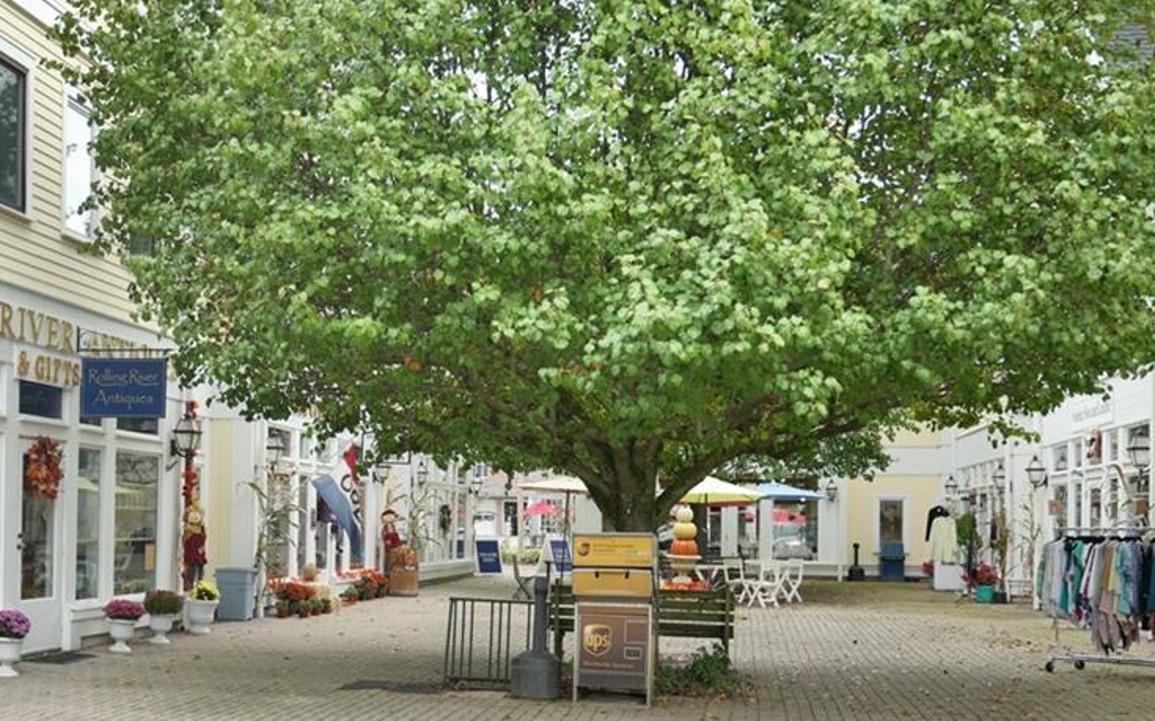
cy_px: 508
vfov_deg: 28.9
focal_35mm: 44
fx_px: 1385
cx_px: 442
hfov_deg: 44.9
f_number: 3
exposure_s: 1/160
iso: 100
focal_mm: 31
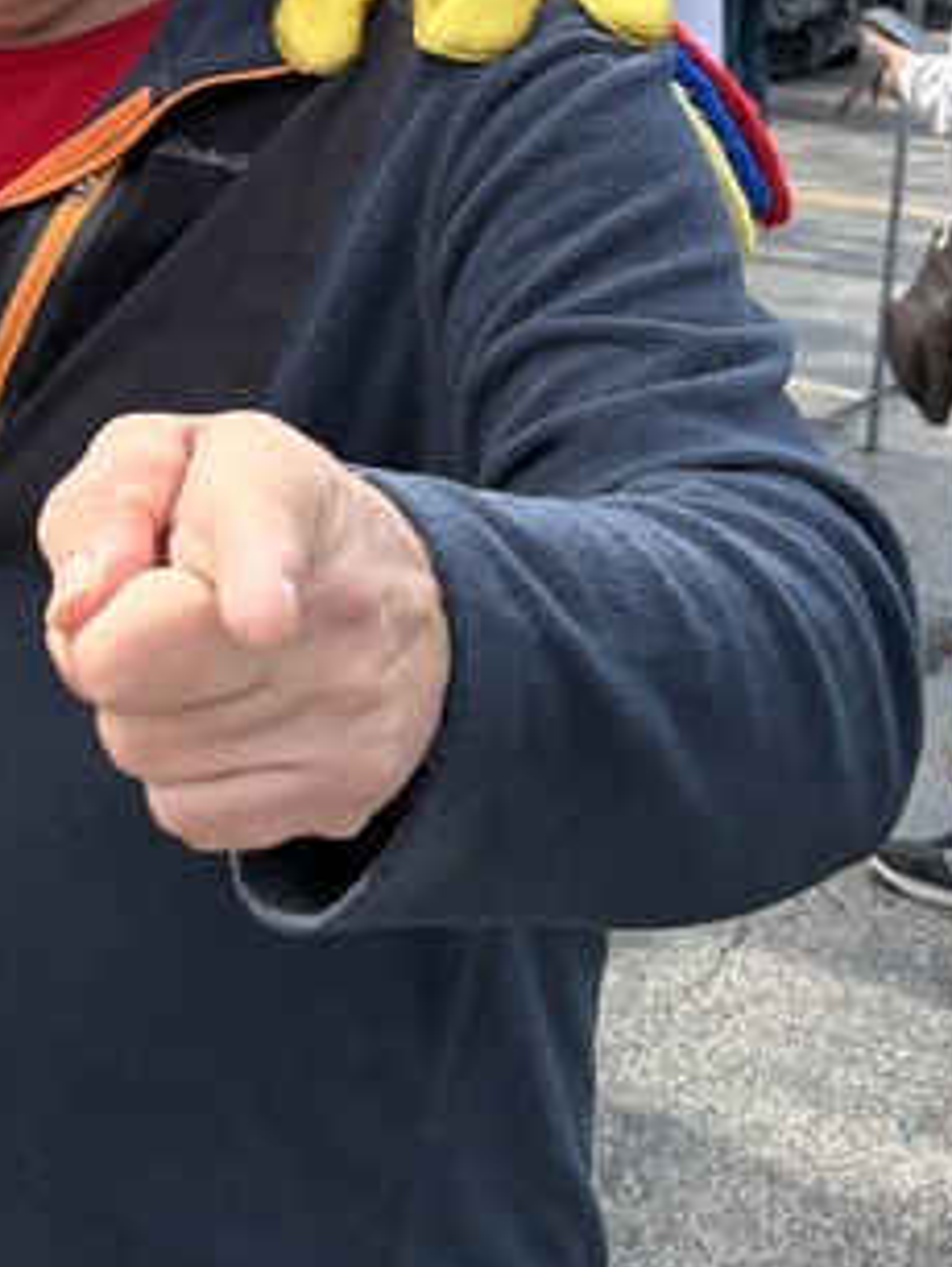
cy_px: 153
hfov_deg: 16.2
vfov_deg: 22.0
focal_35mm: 87
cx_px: -248
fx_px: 3186
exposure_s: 1/2451
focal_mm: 5.96
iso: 64
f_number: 1.6
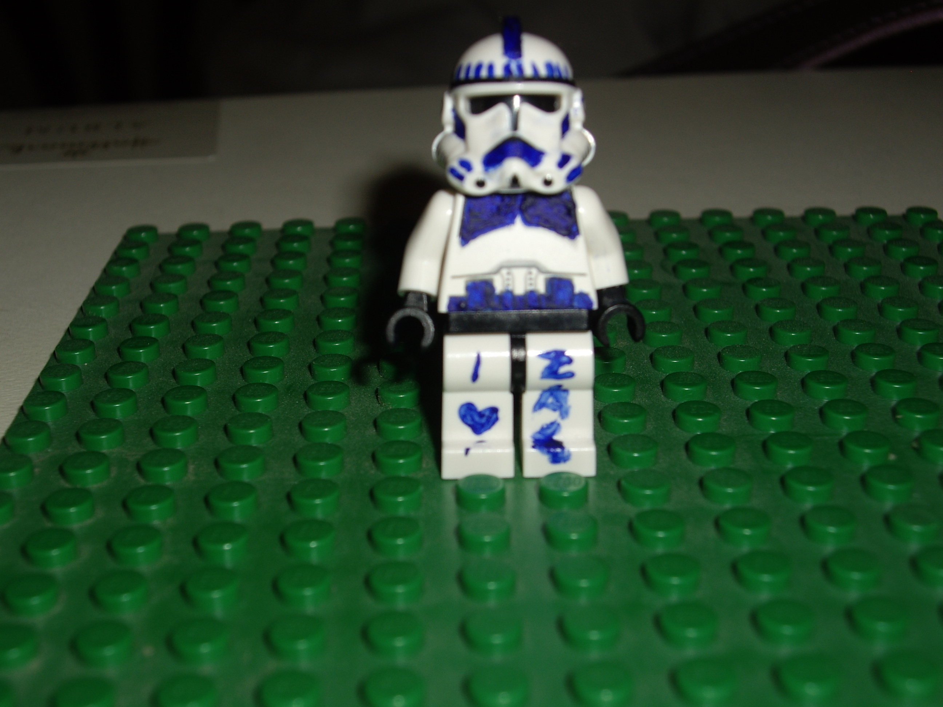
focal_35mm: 55
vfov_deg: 26.6
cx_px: 472
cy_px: 354
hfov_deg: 34.9
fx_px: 1498
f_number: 6.8
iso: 50
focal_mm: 11.5
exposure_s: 1/60
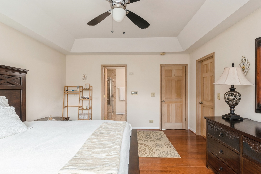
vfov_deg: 67.4
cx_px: 130
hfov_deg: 90.0
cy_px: 87
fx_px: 131
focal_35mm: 18
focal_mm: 18
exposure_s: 1/8
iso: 200
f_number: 9
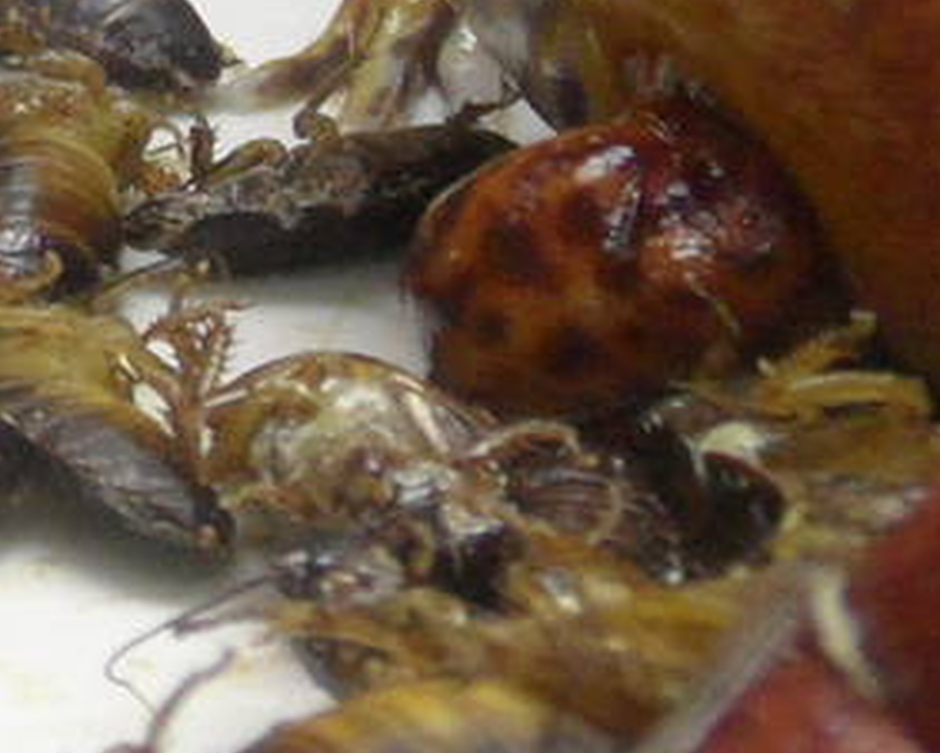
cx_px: -1123
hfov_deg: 9.9
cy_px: 113
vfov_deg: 8.7
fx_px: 4928
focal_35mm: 177
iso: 200
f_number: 3.4
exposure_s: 1/15
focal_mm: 5.3
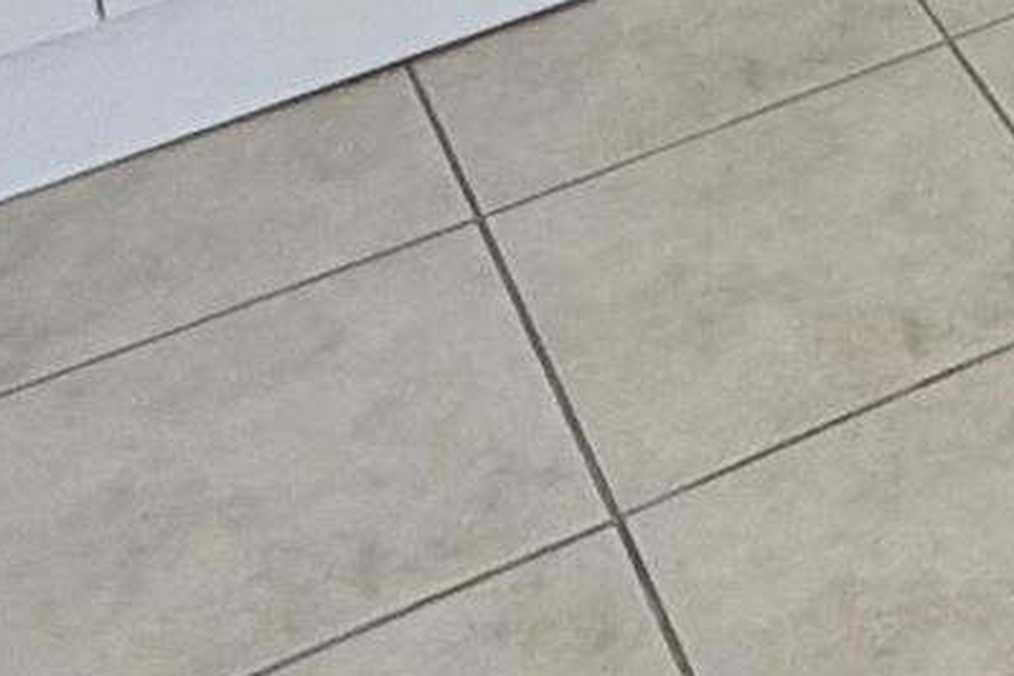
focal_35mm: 112
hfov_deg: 15.3
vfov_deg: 10.0
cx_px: 1921
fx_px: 3154
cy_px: -1184
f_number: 2.2
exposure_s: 1/120
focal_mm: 2.22
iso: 160
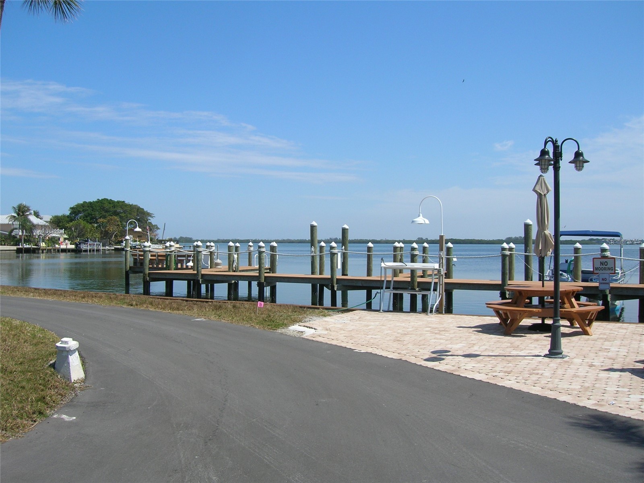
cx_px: 322
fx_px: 633
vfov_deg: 41.8
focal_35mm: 34
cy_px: 242
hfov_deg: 54.0
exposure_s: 1/477
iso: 50
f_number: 4.9
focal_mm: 5.7
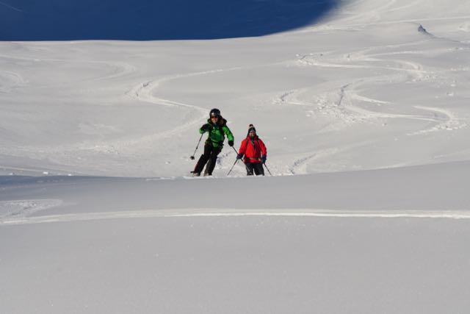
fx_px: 1822
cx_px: 235
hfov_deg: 14.7
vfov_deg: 9.8
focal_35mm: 140
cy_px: 157
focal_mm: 93
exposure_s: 1/250
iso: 100
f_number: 11
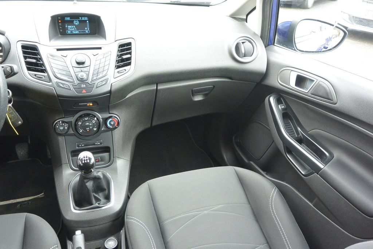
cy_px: 124
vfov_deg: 45.0
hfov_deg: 63.7
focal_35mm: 29
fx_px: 300
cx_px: 186
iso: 500
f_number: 3.5
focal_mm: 11
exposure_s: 1/60
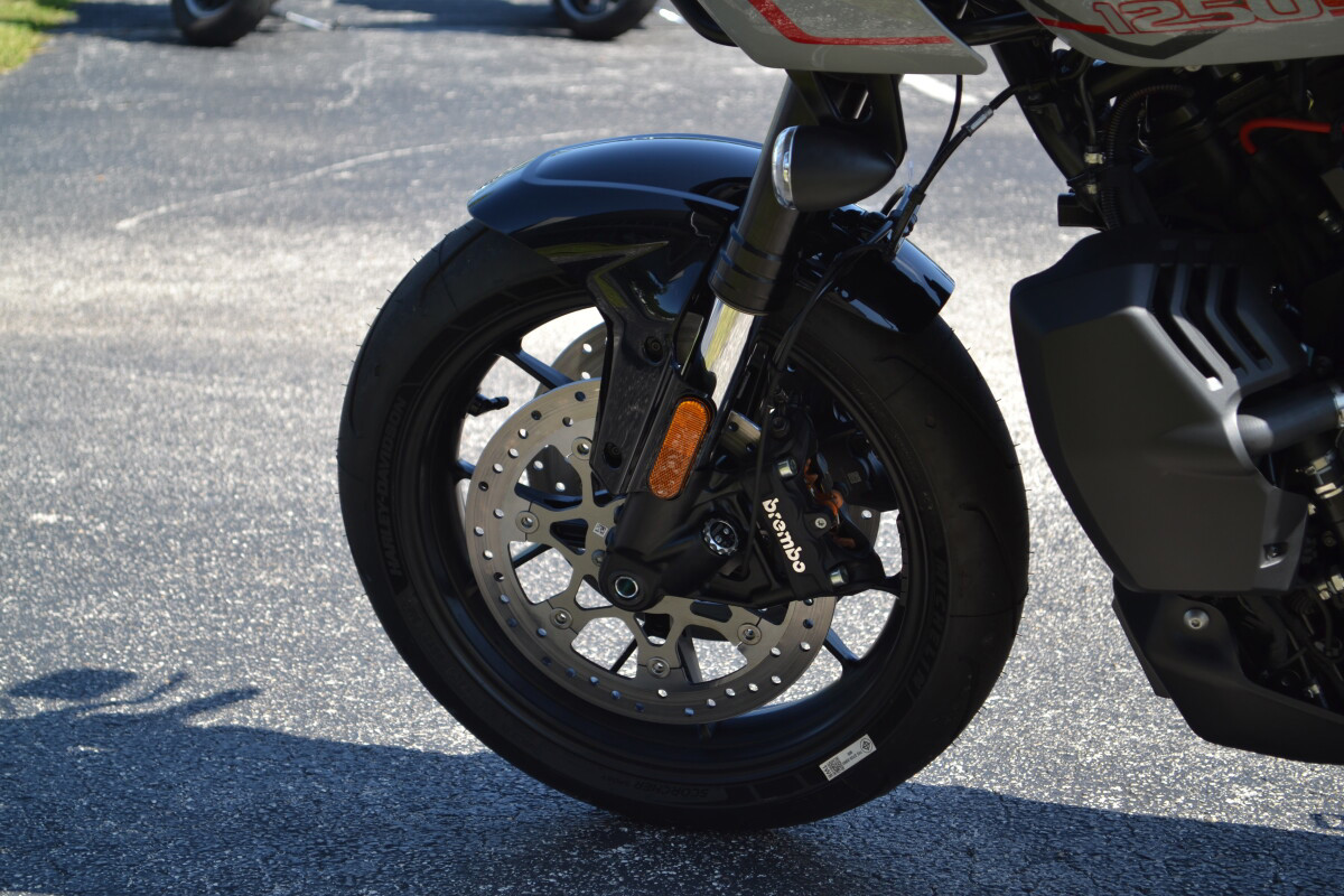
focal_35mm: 82
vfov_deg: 16.6
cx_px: 672
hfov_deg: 24.6
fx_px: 3080
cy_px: 448
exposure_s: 1/160
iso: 100
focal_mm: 55
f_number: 6.3
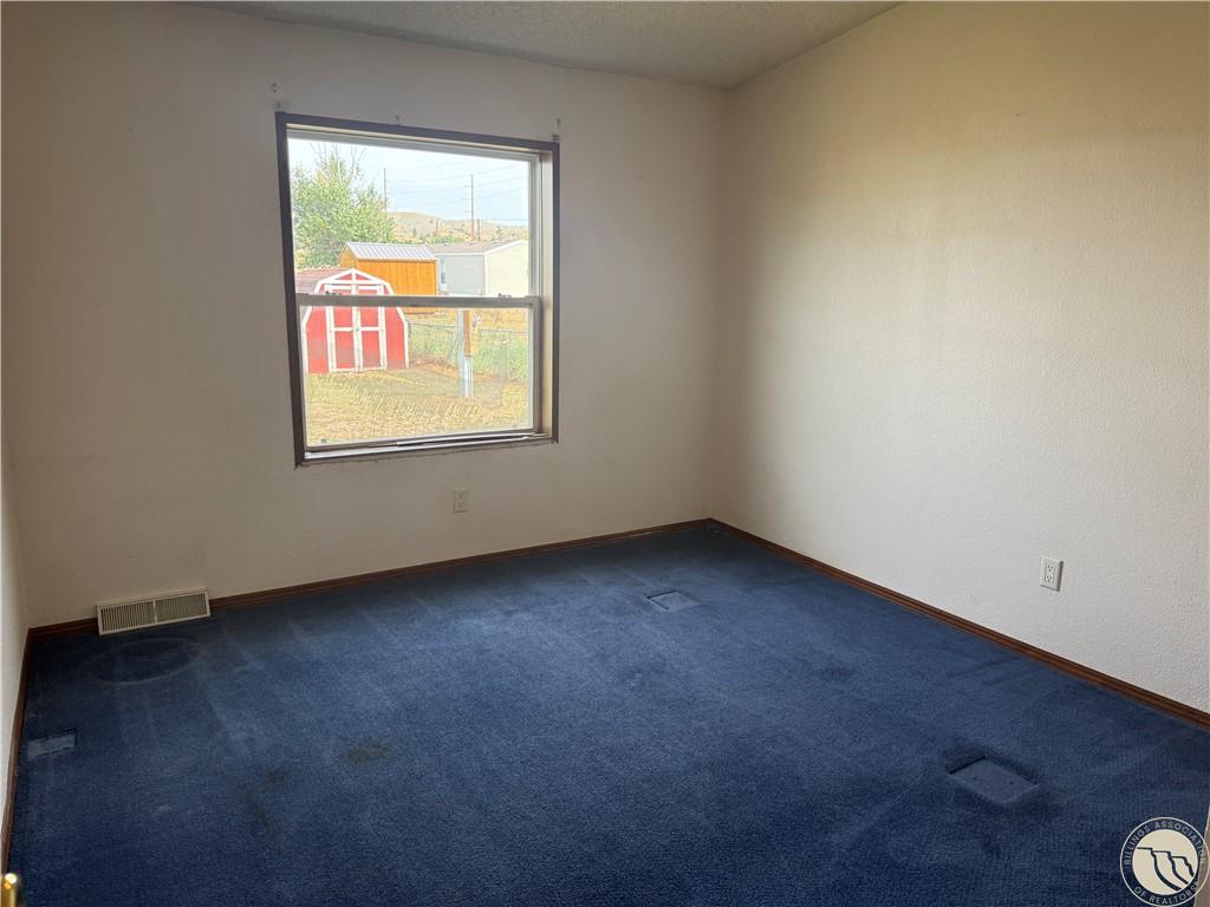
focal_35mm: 24
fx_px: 839
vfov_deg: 56.8
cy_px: 454
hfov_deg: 71.6
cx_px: 605
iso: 125
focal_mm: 6.76
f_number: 1.78
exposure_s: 1/229
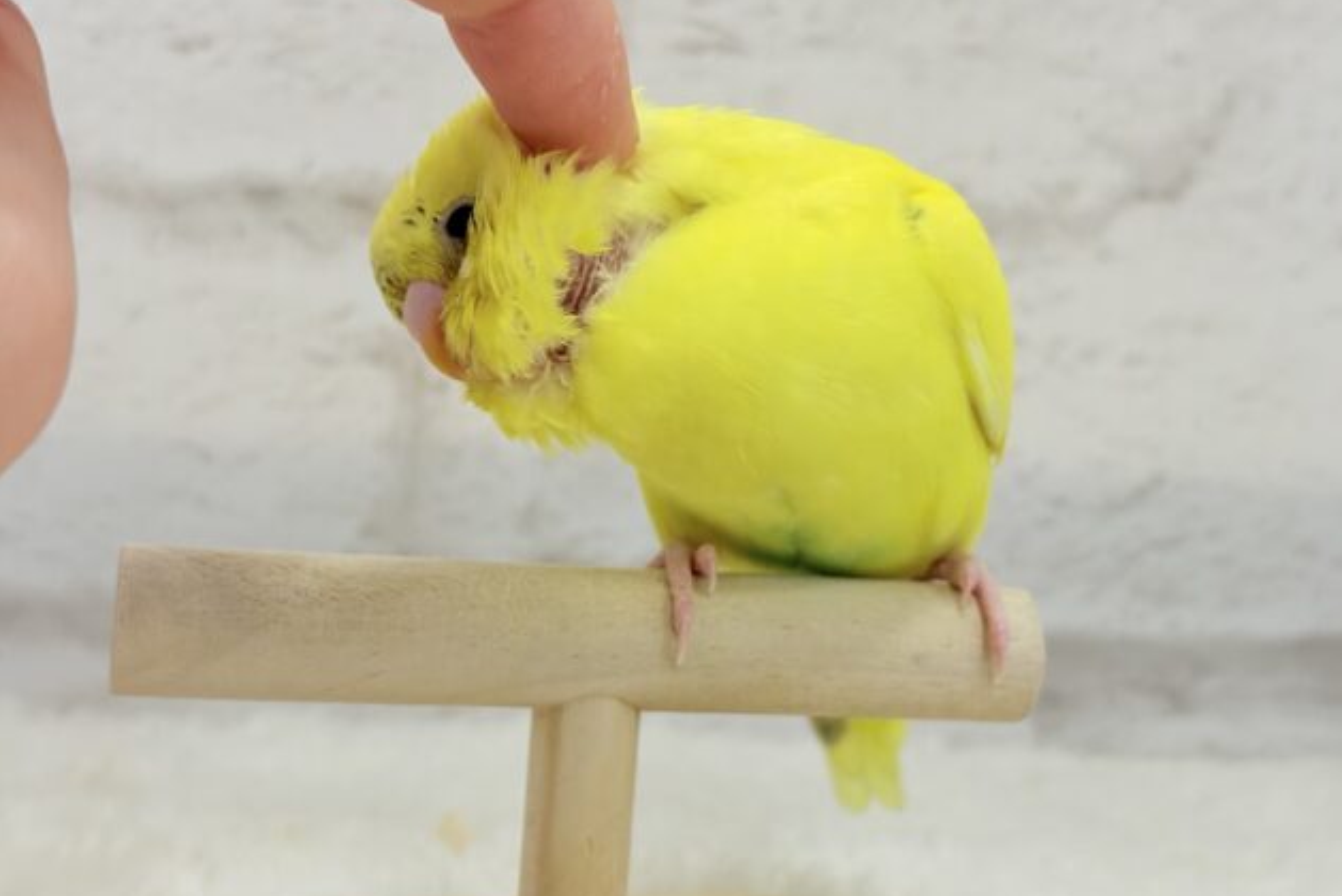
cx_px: 681
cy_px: 431
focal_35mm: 55
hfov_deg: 36.2
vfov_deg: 24.6
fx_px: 2051
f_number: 1.6
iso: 80
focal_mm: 5.96
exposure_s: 1/100
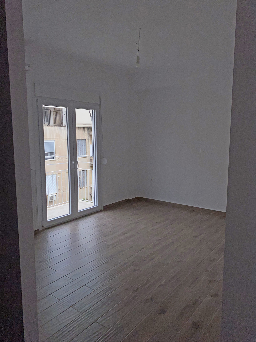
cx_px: 128
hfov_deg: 53.1
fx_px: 256
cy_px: 171
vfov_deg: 67.3
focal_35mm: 26
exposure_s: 1/1754
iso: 32
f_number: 1.8
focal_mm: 4.25
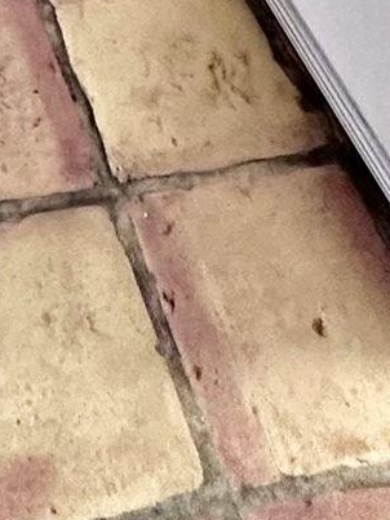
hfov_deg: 17.2
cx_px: -129
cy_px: -732
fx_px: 1202
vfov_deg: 14.8
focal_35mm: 80
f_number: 2.2
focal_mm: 2.22
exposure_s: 1/60
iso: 320
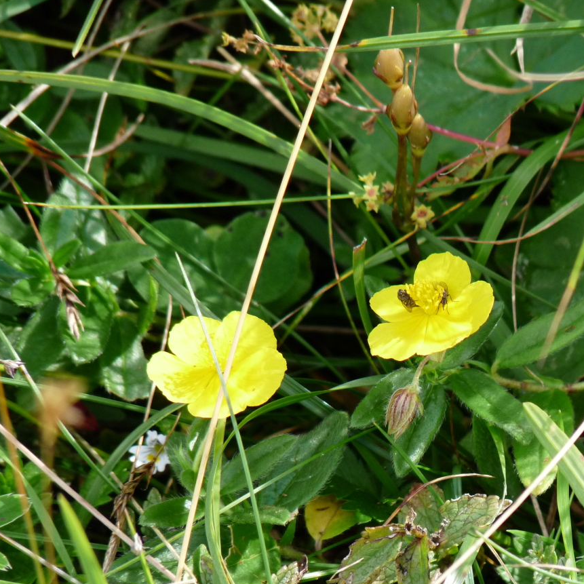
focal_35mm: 599
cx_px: 353
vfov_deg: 2.9
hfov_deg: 2.9
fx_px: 11433
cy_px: 300
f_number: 4.4
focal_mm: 86.4
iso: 200
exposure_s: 1/320
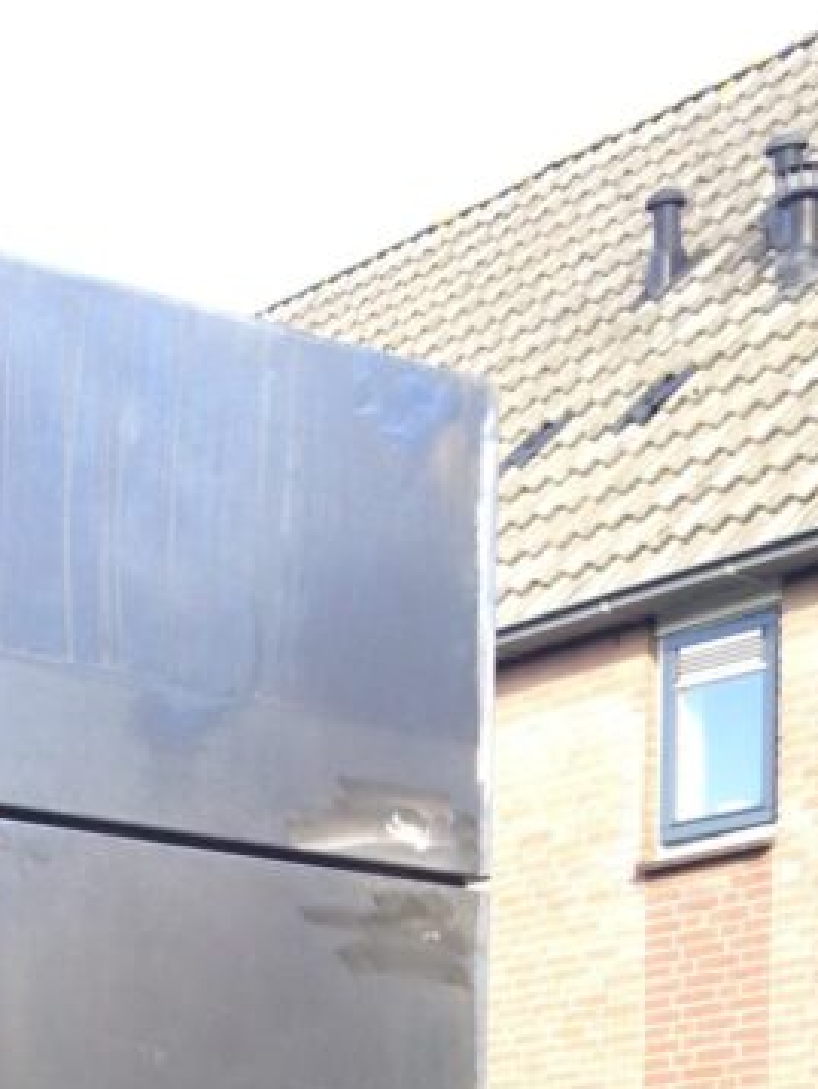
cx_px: -280
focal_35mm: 100
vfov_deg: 18.1
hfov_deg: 14.2
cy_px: 1491
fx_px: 3147
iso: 64
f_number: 2.4
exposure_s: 1/120
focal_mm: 4.28
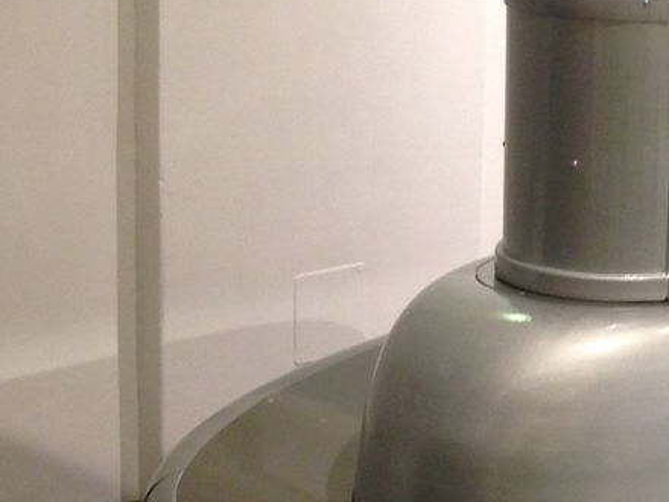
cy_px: 100
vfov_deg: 12.3
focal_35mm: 120
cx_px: 414
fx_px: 2319
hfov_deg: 16.4
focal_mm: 4.13
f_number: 2.4
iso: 125
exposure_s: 1/20
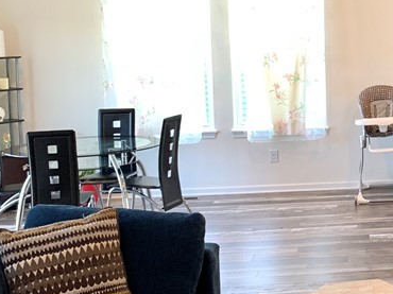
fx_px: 817
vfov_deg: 20.3
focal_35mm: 72
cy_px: 82
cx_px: 486
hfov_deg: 24.2
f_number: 1.8
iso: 80
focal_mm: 4.25
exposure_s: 1/60
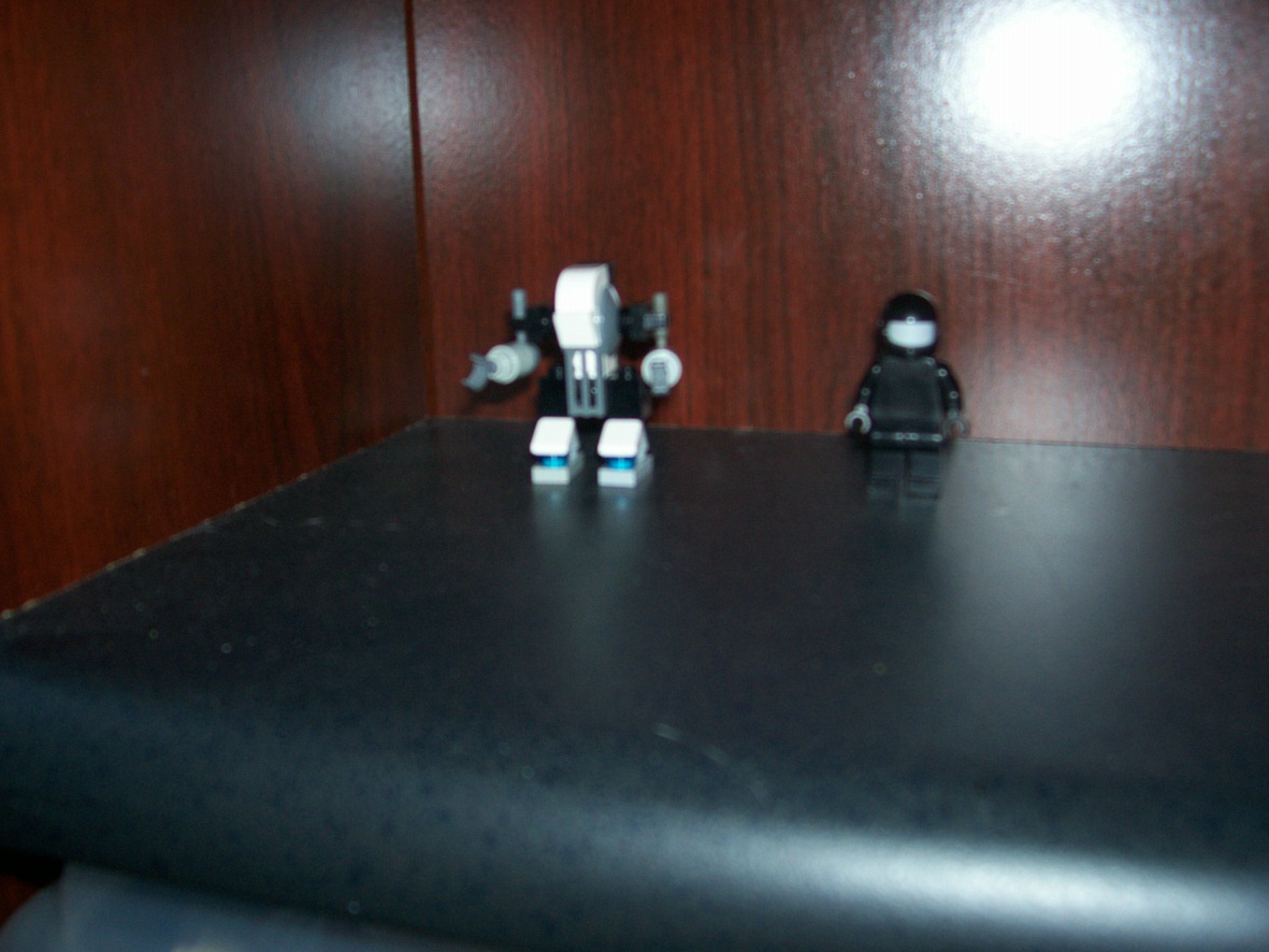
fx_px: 1283
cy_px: 468
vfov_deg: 40.7
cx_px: 629
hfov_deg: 52.6
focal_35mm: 35
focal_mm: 5.6
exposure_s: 1/64
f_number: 2.7
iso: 80
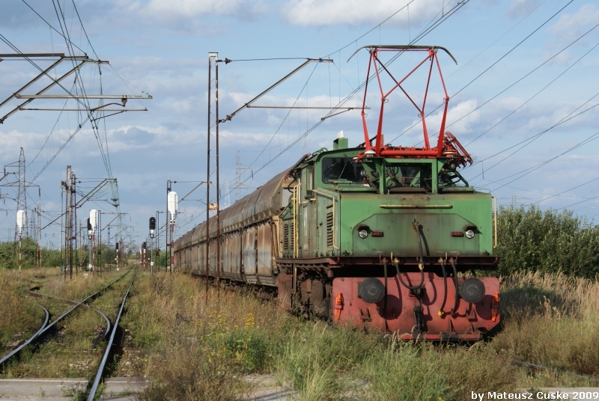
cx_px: 300
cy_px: 200
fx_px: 1750
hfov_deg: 19.4
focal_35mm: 105
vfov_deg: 13.1
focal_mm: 70
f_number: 10
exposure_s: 1/160
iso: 100
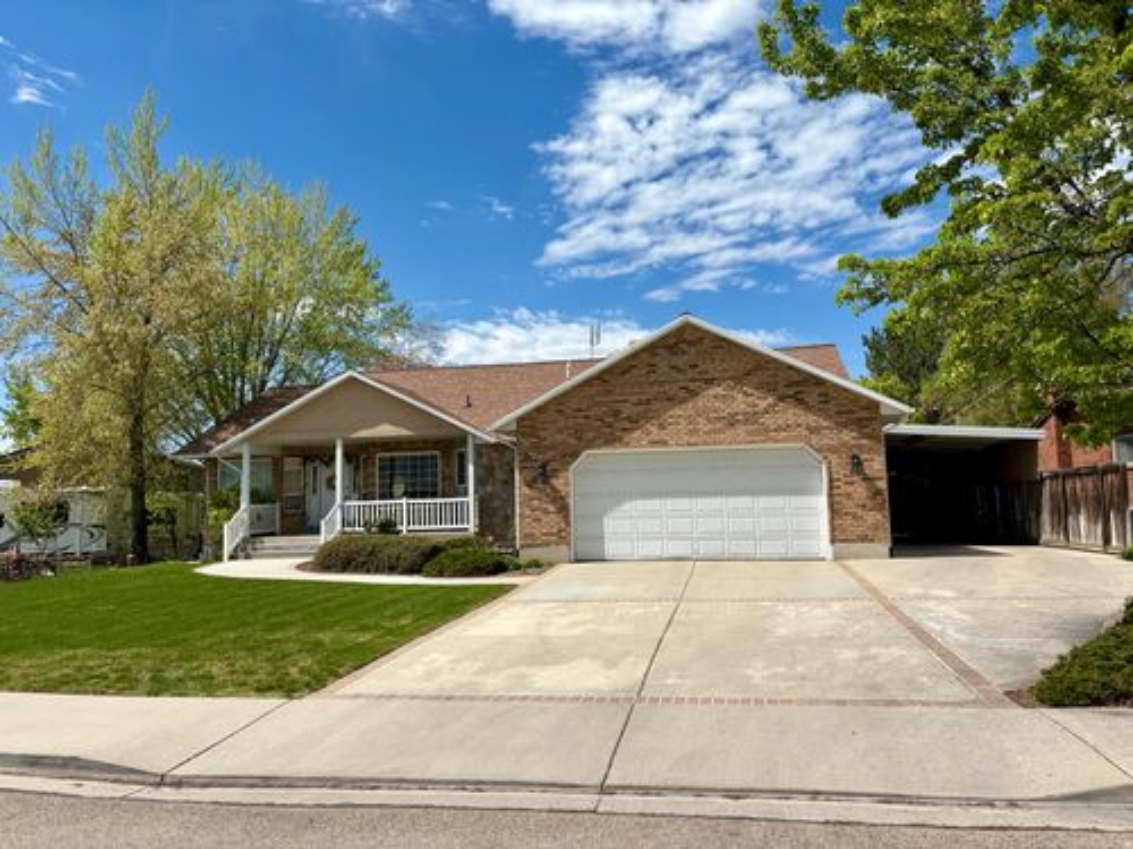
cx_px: 566
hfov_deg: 67.3
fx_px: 851
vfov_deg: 53.1
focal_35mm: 26
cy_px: 424
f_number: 1.6
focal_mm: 5.96
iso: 50
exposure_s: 1/6329
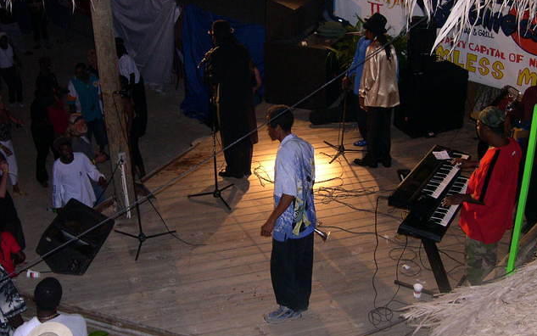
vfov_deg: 28.6
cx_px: 271
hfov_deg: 44.4
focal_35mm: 45
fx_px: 659
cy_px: 165
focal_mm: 9
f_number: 2.9
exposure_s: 1/60
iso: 400
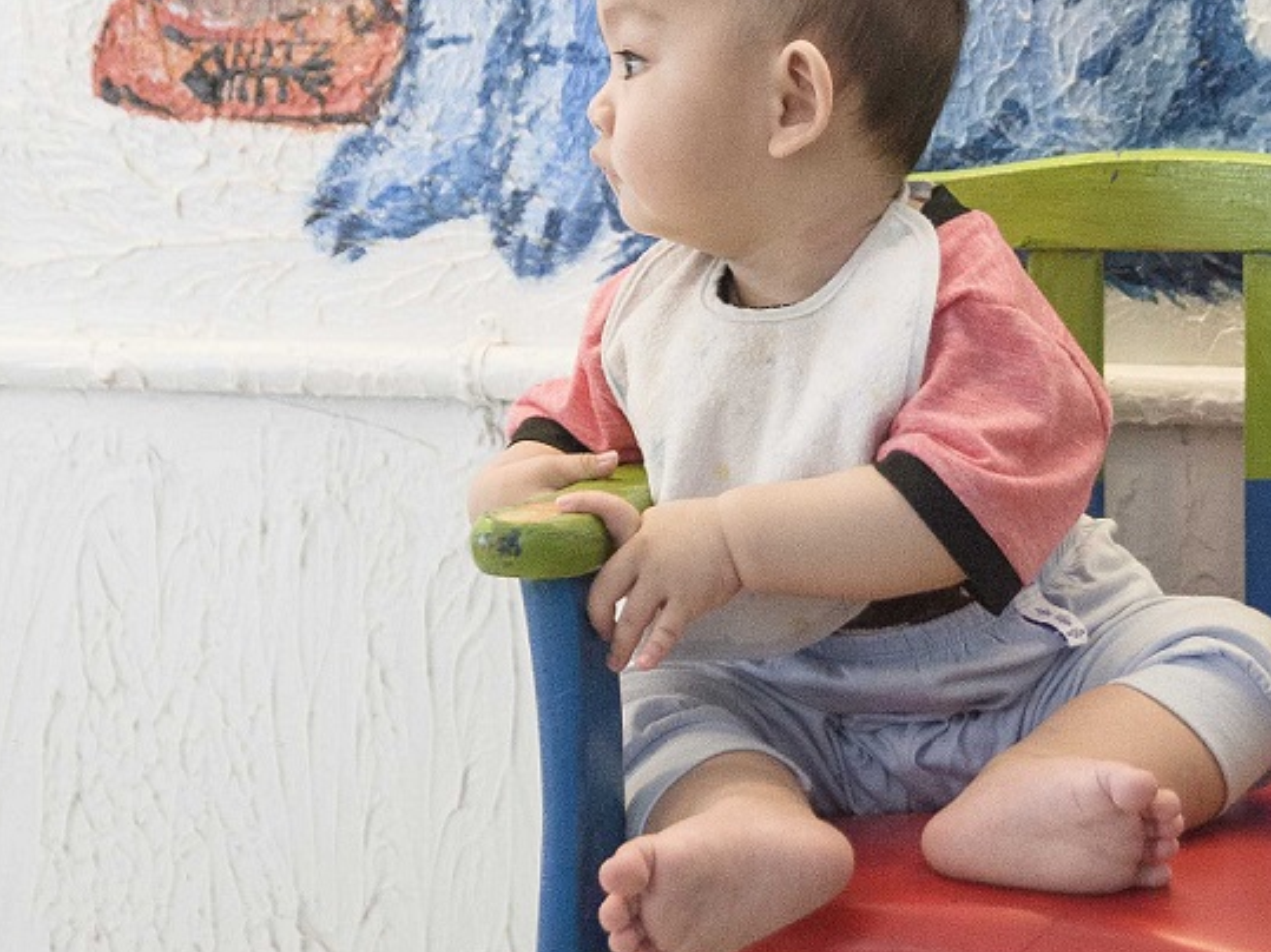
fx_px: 4038
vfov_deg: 13.3
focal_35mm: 110
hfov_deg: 17.9
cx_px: 612
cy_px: 71
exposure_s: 1/400
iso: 2500
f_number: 2.8
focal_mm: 46
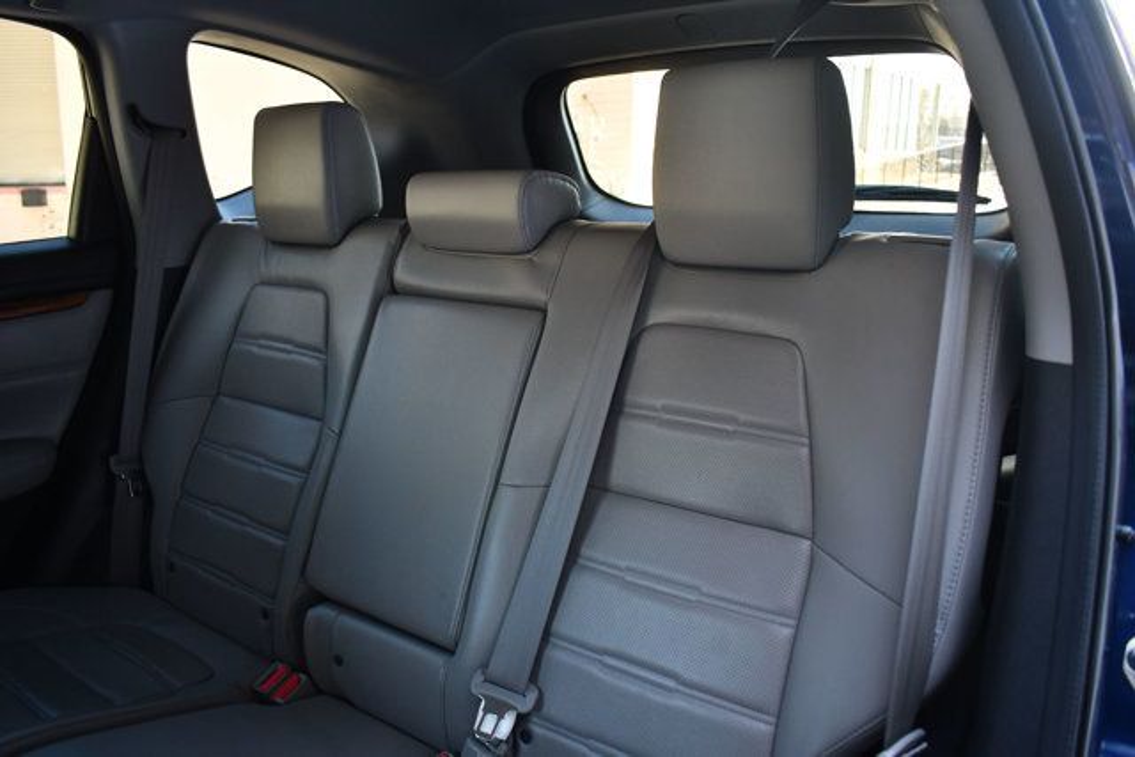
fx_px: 946
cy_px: 378
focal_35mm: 30
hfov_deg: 61.9
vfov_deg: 43.6
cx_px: 568
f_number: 3.5
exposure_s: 1/160
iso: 800
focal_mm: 20
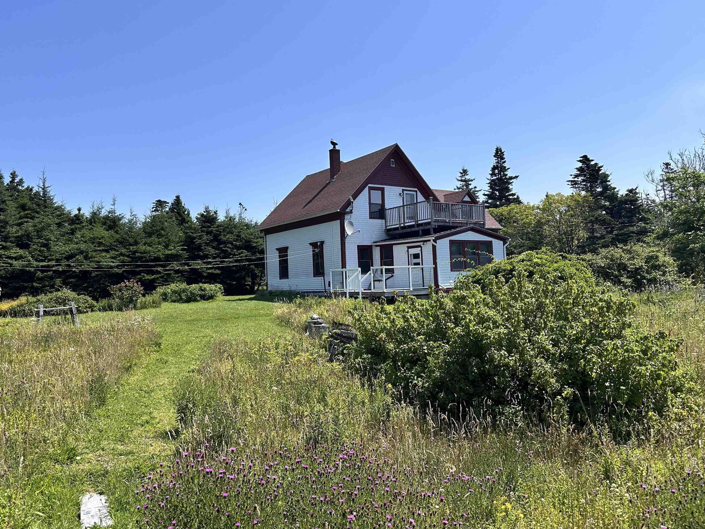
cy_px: 250
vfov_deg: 49.7
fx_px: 570
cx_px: 335
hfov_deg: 63.4
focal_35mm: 28
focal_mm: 6.86
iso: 80
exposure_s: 1/5525
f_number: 1.78
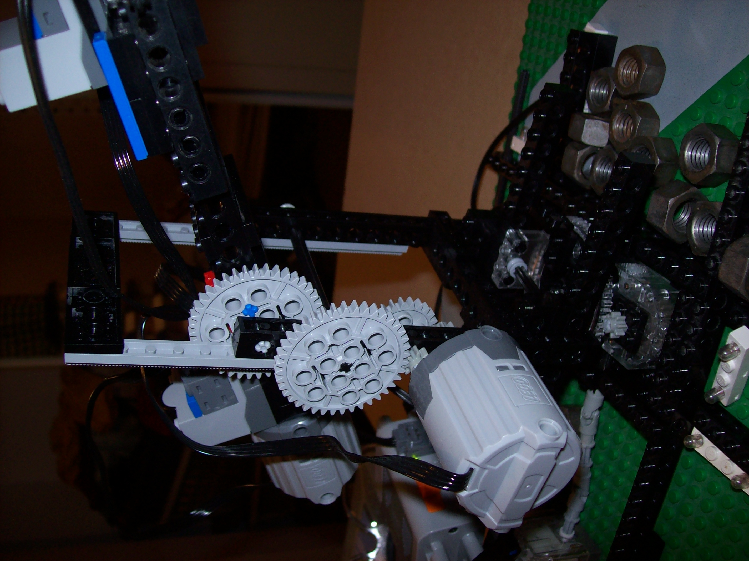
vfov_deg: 39.6
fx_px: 779
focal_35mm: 36
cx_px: 374
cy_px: 280
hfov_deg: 51.4
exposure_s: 1/64
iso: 80
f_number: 2.7
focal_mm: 6
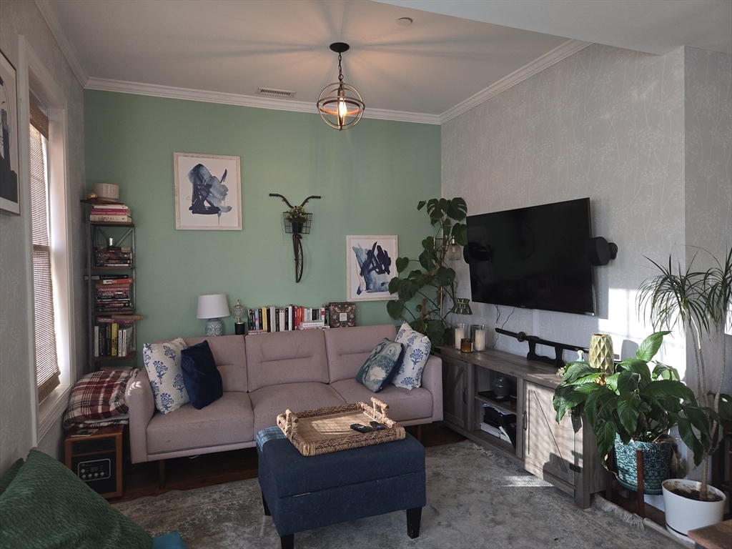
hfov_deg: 73.9
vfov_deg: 58.9
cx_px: 366
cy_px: 274
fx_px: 486
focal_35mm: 23
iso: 80
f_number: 1.8
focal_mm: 5.4
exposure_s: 1/60
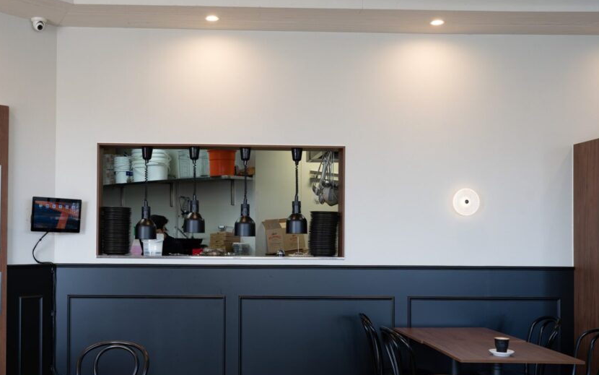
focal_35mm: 44
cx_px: 239
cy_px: 227
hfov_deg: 45.0
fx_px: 718
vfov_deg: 29.1
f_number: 5.6
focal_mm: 35
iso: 100
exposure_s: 1/13
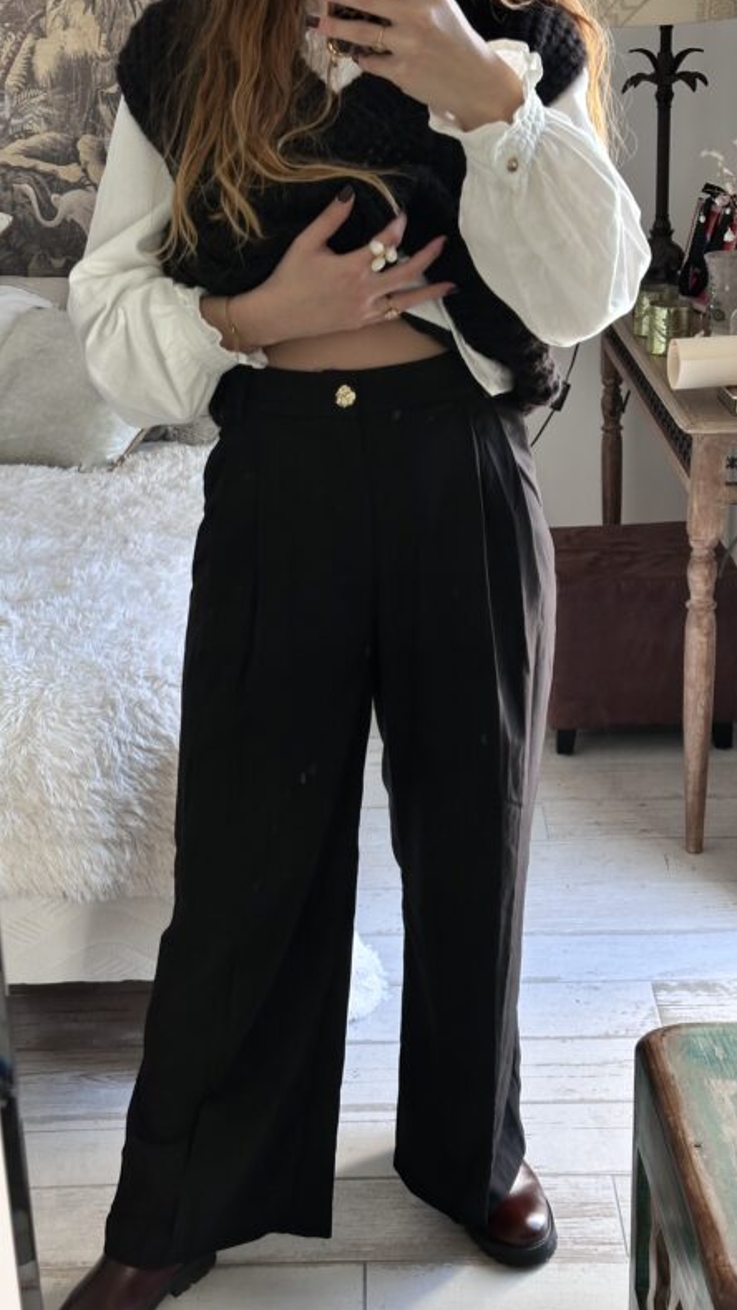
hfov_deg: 22.6
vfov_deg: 39.2
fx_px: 1841
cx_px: 339
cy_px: 653
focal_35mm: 53
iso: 64
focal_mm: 6.86
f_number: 1.78
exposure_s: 1/121
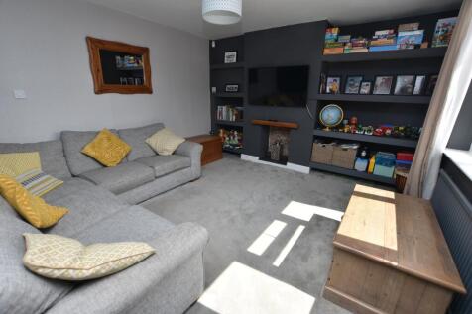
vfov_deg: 77.3
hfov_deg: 100.4
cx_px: 236
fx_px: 197
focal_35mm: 15
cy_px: 157
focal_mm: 10
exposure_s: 1/125
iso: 100
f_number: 5.6
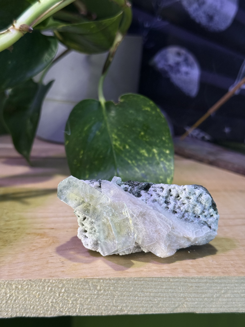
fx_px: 453
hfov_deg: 30.3
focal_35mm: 48
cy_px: 164
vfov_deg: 39.7
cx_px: 122
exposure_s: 1/120
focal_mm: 6.76
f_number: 1.78
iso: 125
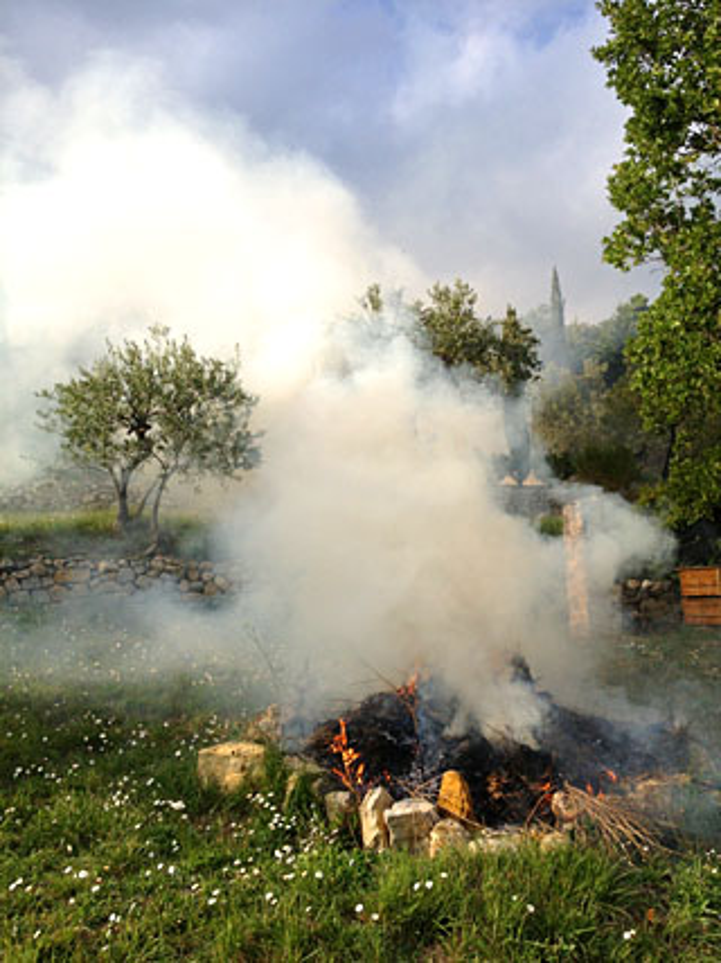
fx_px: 972
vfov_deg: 52.6
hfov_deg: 40.7
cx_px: 360
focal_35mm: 35
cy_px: 482
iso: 50
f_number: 2.4
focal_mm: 4.28
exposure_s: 1/1346
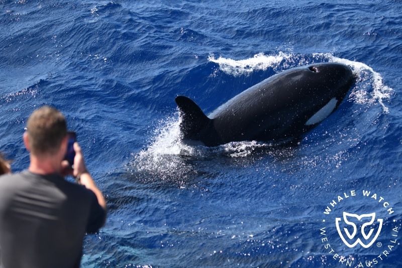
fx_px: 1619
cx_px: 201
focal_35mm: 145
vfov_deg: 9.5
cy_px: 134
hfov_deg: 14.2
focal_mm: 145
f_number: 5
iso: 1600
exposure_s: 1/8000
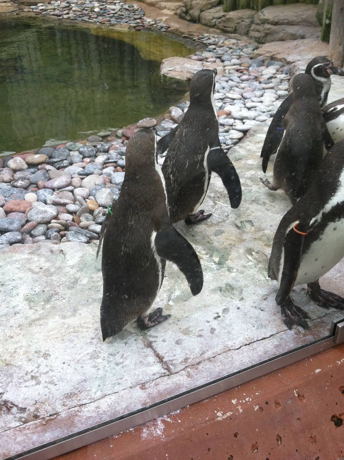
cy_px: 213
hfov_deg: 37.6
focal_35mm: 38
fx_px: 505
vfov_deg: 49.0
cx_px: 175
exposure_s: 1/435
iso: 80
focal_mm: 3.85
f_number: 2.8
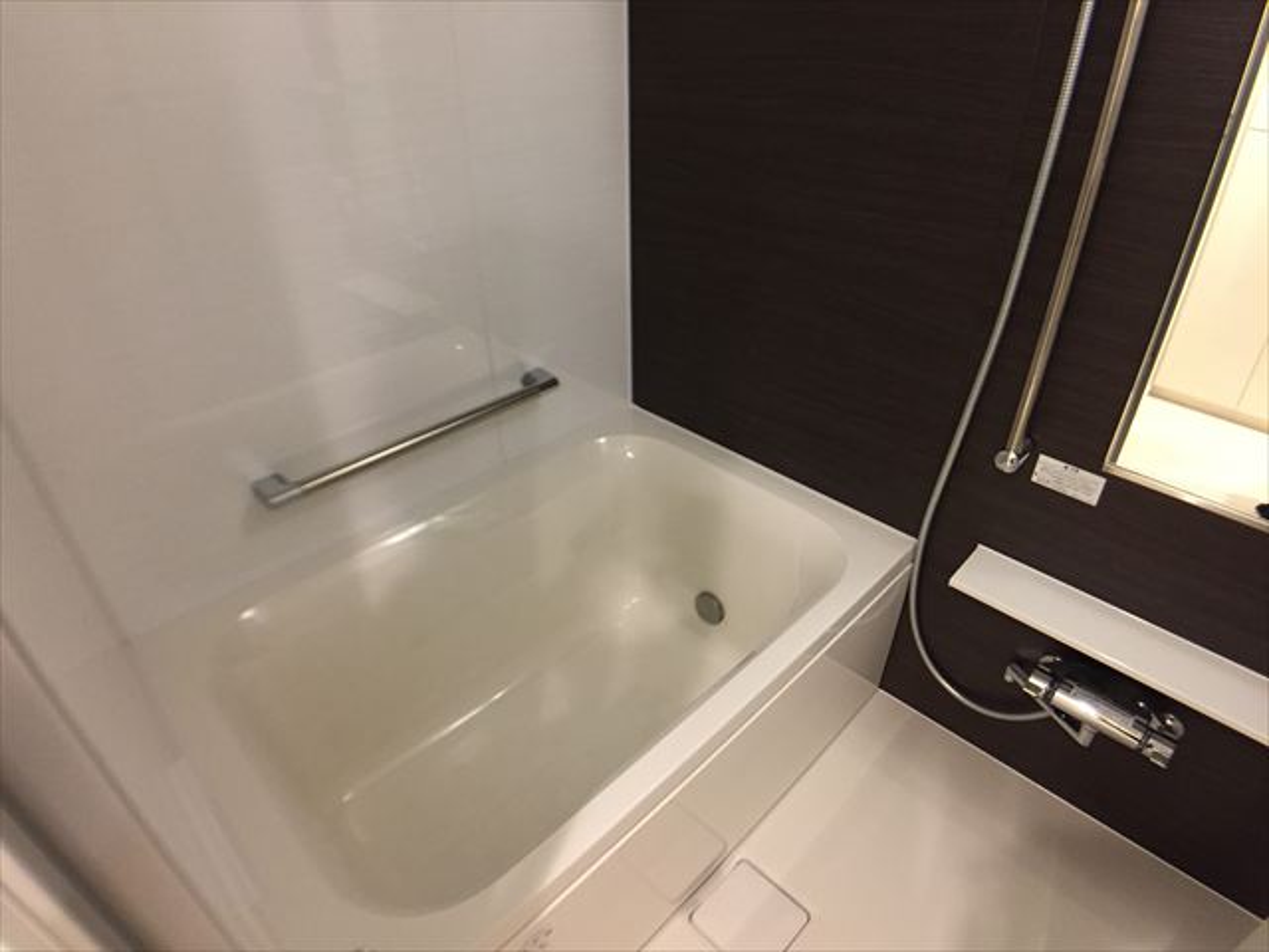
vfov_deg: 48.2
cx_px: 634
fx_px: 1063
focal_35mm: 29
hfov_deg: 61.7
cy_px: 476
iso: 250
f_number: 2.2
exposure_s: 1/33
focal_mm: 4.15
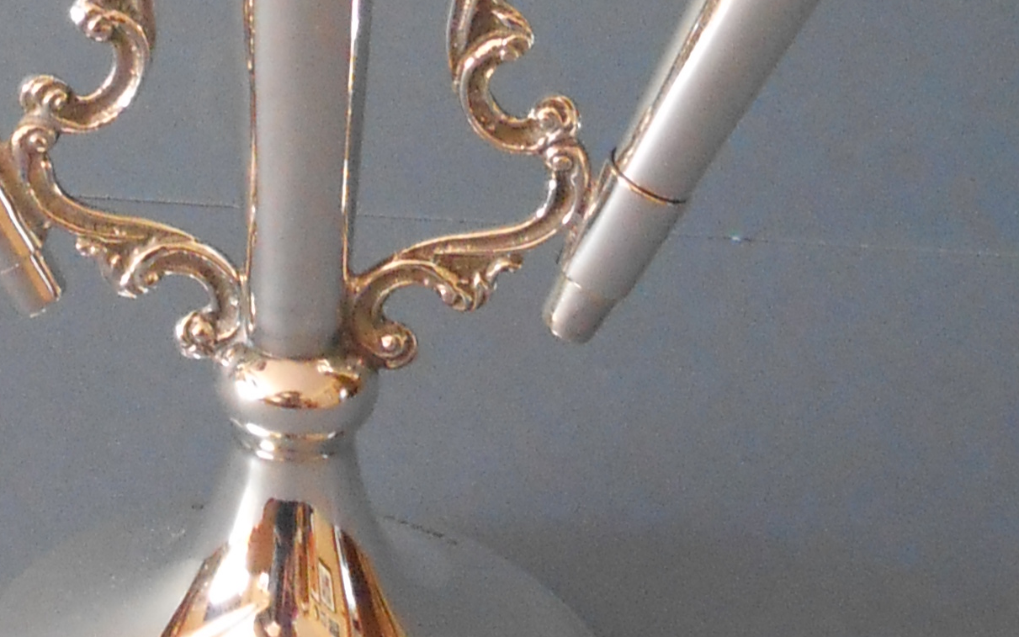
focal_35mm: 121
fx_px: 3360
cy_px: -334
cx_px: 176
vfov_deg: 10.4
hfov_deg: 17.1
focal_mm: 5.3
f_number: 3.8
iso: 400
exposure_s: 1/15
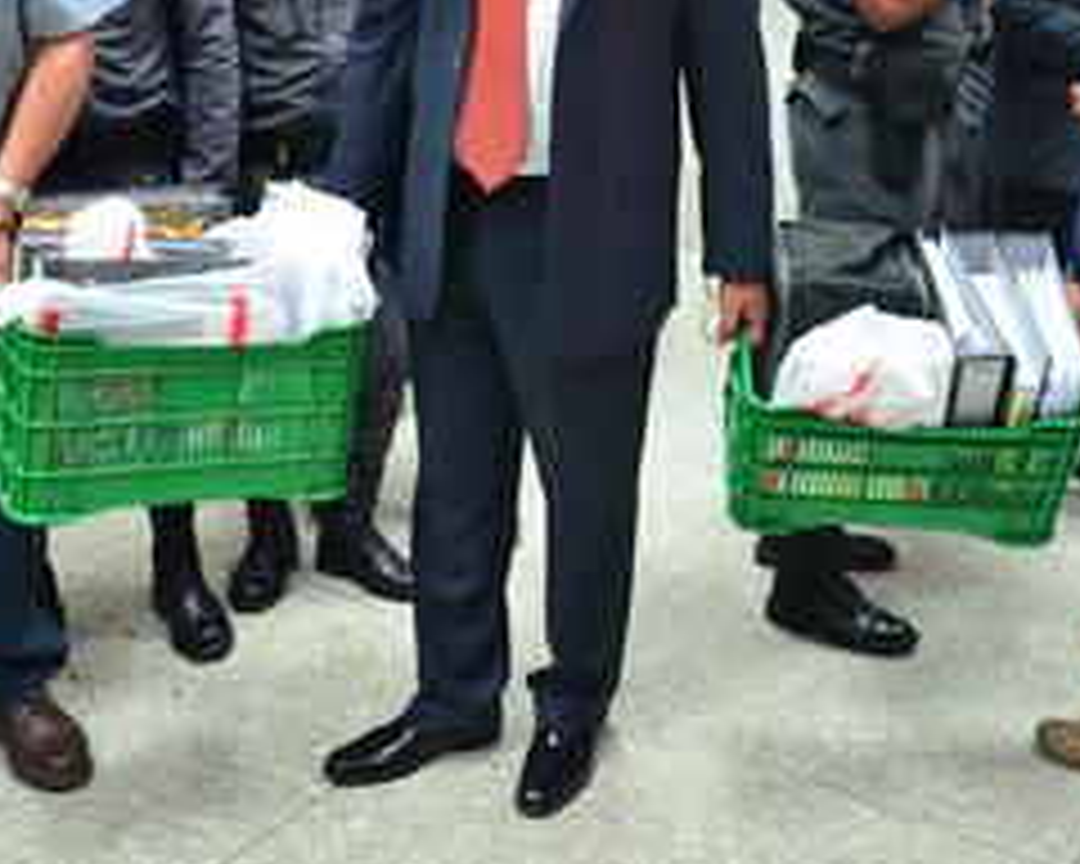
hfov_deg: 39.5
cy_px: 135
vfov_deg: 31.0
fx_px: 1502
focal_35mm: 47
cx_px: 536
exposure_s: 1/80
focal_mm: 24
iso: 2000
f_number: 2.8
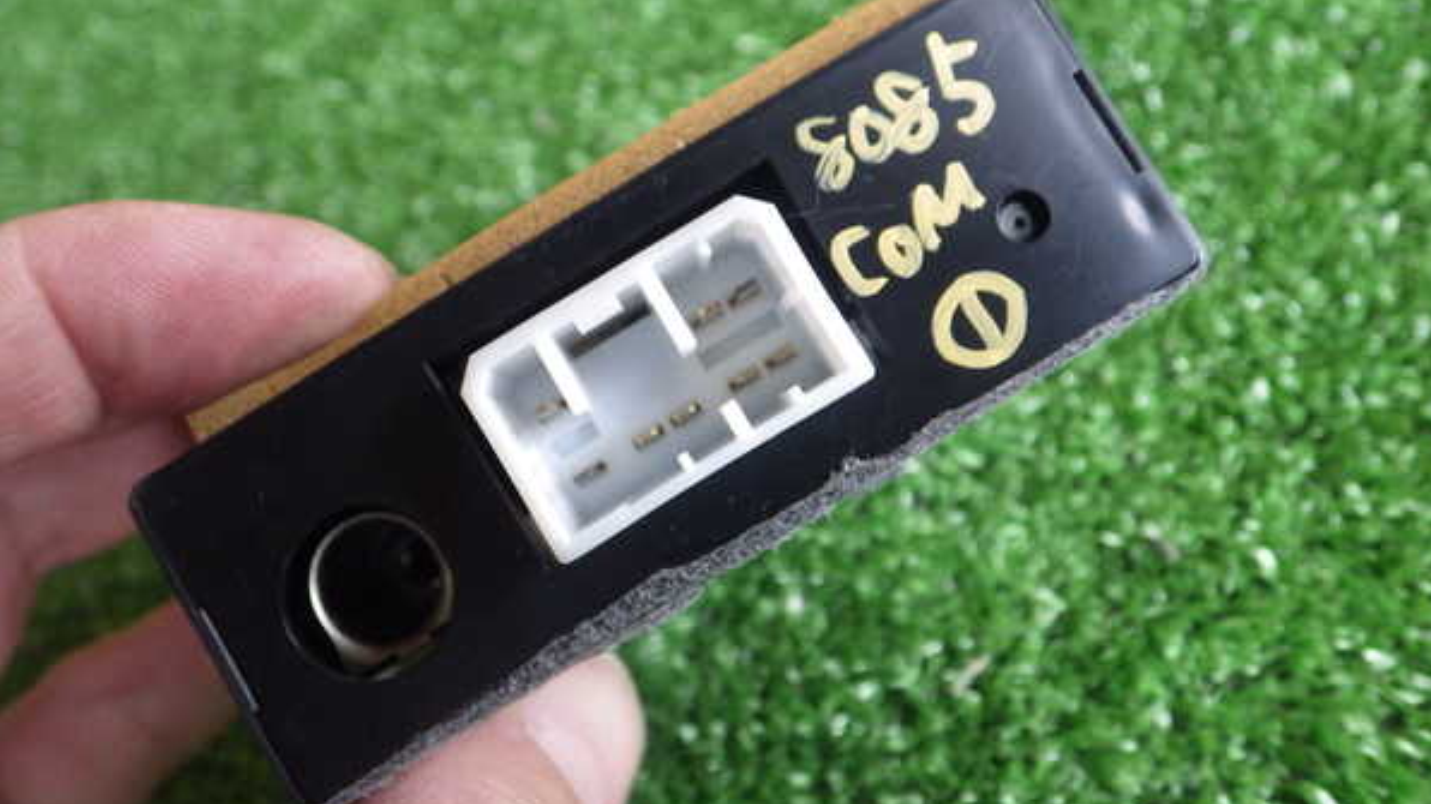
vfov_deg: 34.6
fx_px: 1290
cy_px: 398
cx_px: 718
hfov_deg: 58.0
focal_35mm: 34
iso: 400
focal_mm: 5.5
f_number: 2.3
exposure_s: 1/45
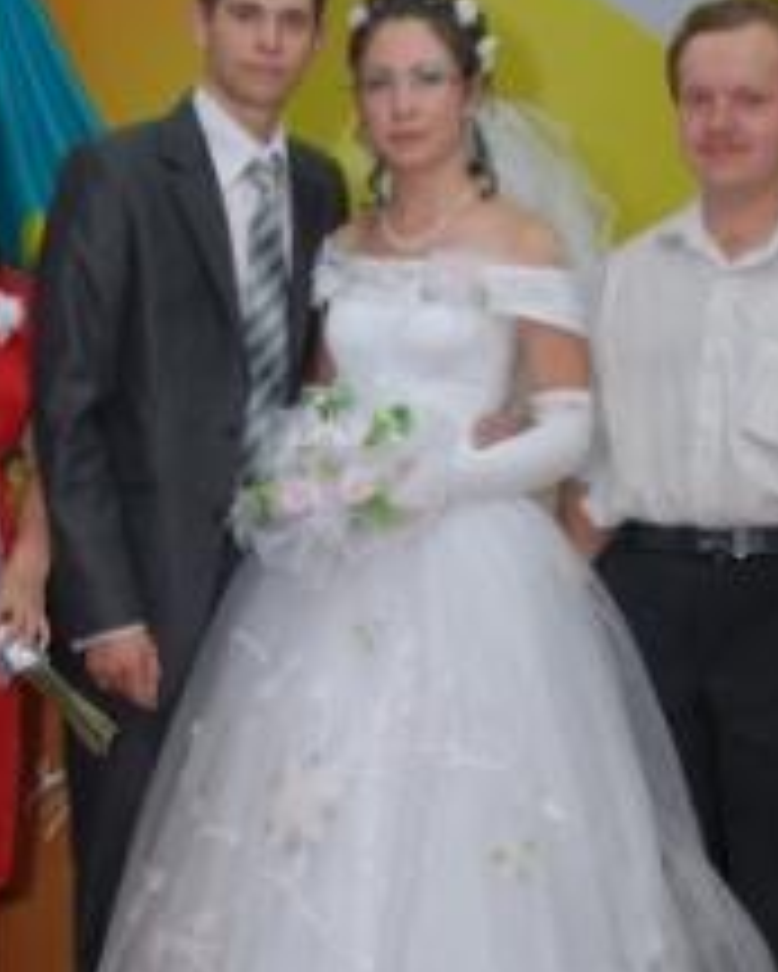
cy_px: 554
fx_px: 2186
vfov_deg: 25.0
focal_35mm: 76
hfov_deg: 20.2
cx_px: 328
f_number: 4
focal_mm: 26
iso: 250
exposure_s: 1/60
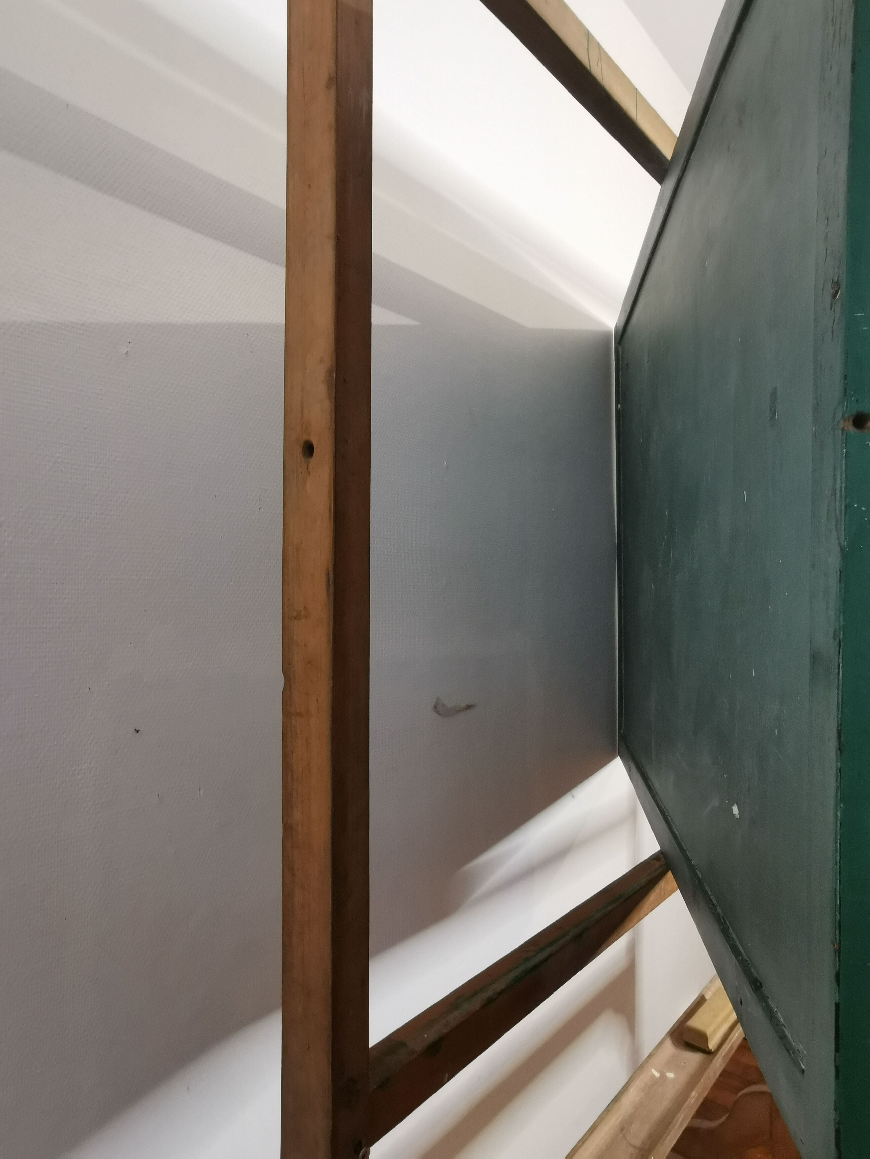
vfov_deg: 79.0
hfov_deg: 63.4
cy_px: 580
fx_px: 704
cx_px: 435
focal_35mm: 21
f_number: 2.2
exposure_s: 1/25
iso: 320
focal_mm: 2.26
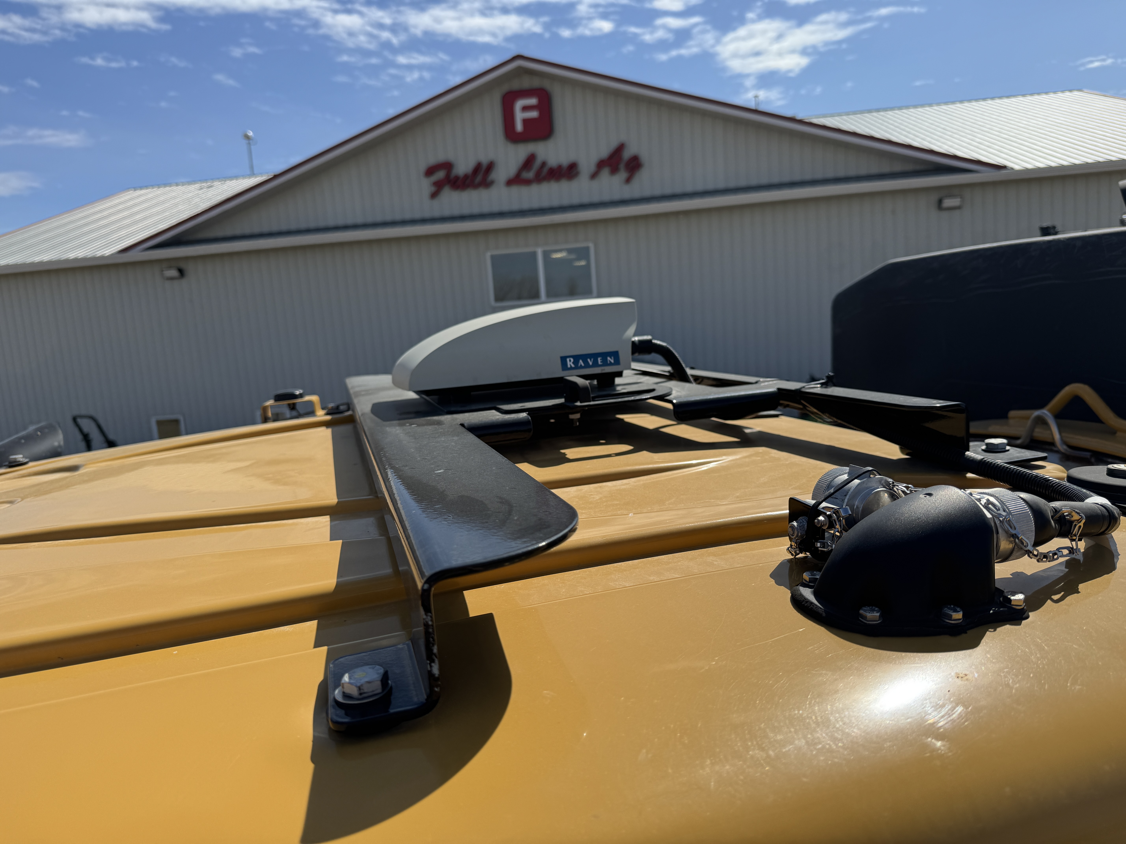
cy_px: 422
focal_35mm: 24
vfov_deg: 56.8
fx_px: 781
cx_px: 563
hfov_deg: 71.6
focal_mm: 6.76
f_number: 1.78
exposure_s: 1/5814
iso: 80
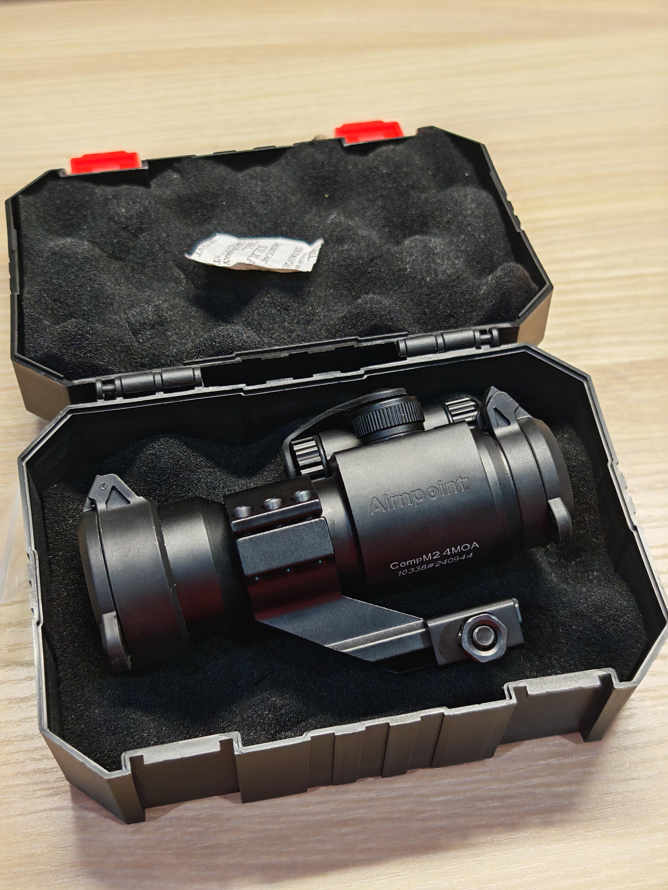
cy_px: 445
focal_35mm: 48
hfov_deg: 30.3
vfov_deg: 39.7
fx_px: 1235
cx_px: 334
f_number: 1.4
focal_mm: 6.83
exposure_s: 1/100
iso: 100
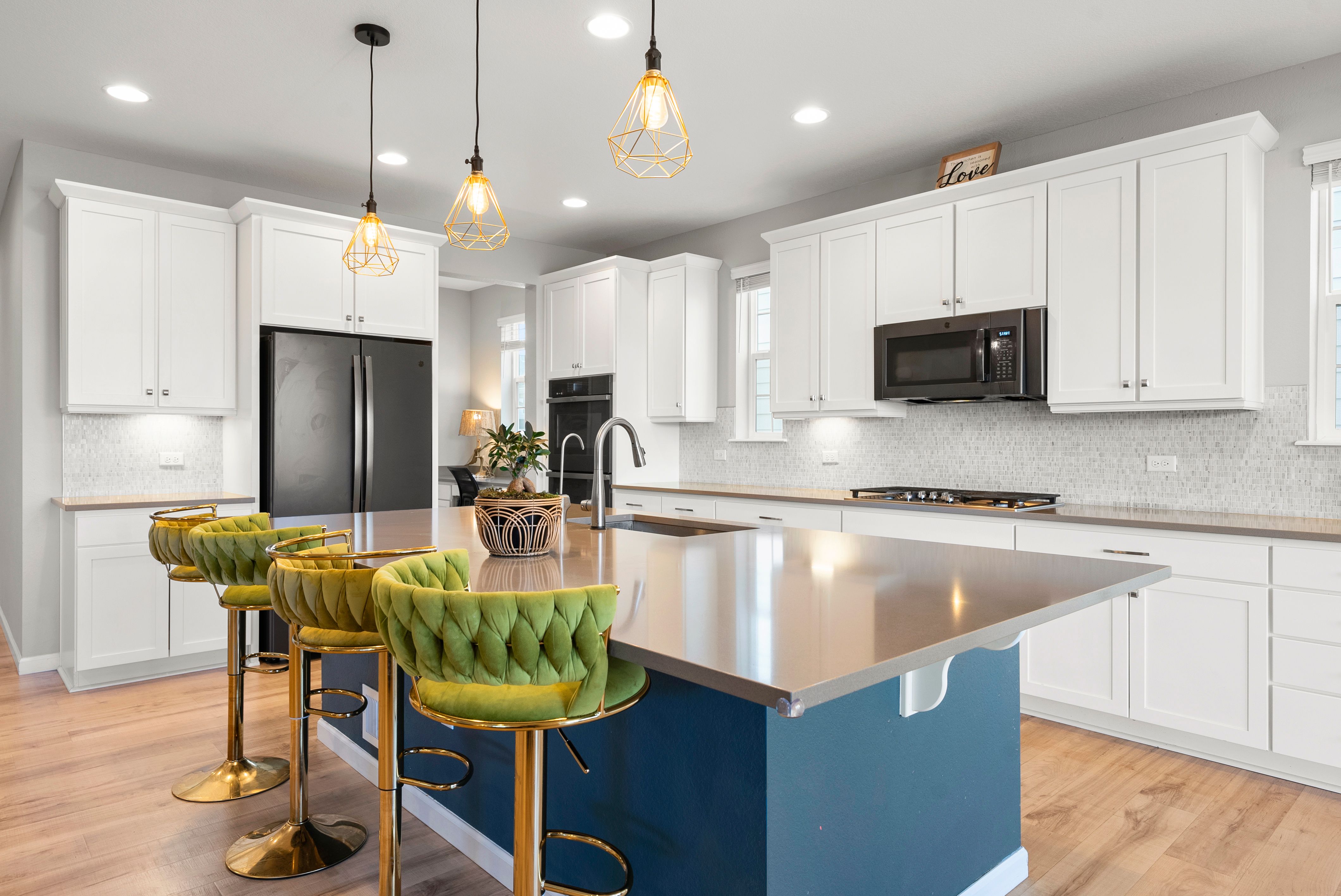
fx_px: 783
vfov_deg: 59.6
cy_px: 448
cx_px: 670
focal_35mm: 21
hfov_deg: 81.2
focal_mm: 21
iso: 400
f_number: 8
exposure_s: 1/4
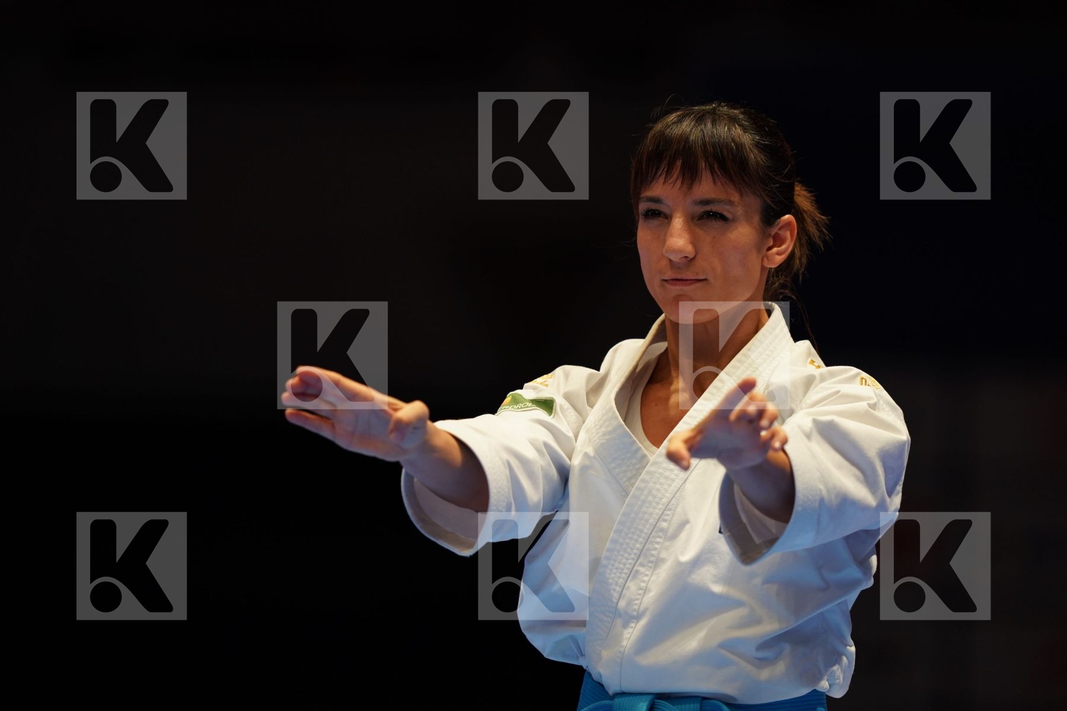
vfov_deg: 3.4
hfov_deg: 5.2
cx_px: 534
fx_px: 11855
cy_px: 356
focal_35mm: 400
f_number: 2.8
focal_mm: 400
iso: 800
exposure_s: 1/500
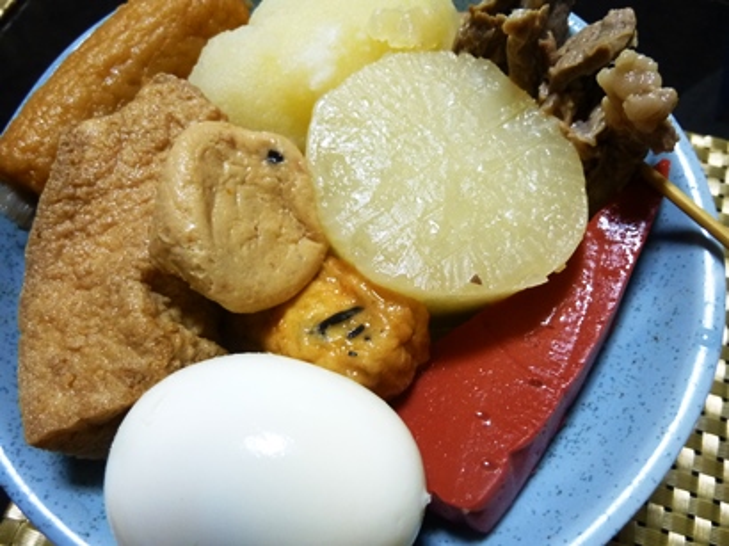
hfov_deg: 69.4
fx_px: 526
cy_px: 273
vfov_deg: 54.8
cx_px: 364
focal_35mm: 25
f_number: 3.1
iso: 400
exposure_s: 1/20
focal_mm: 4.5
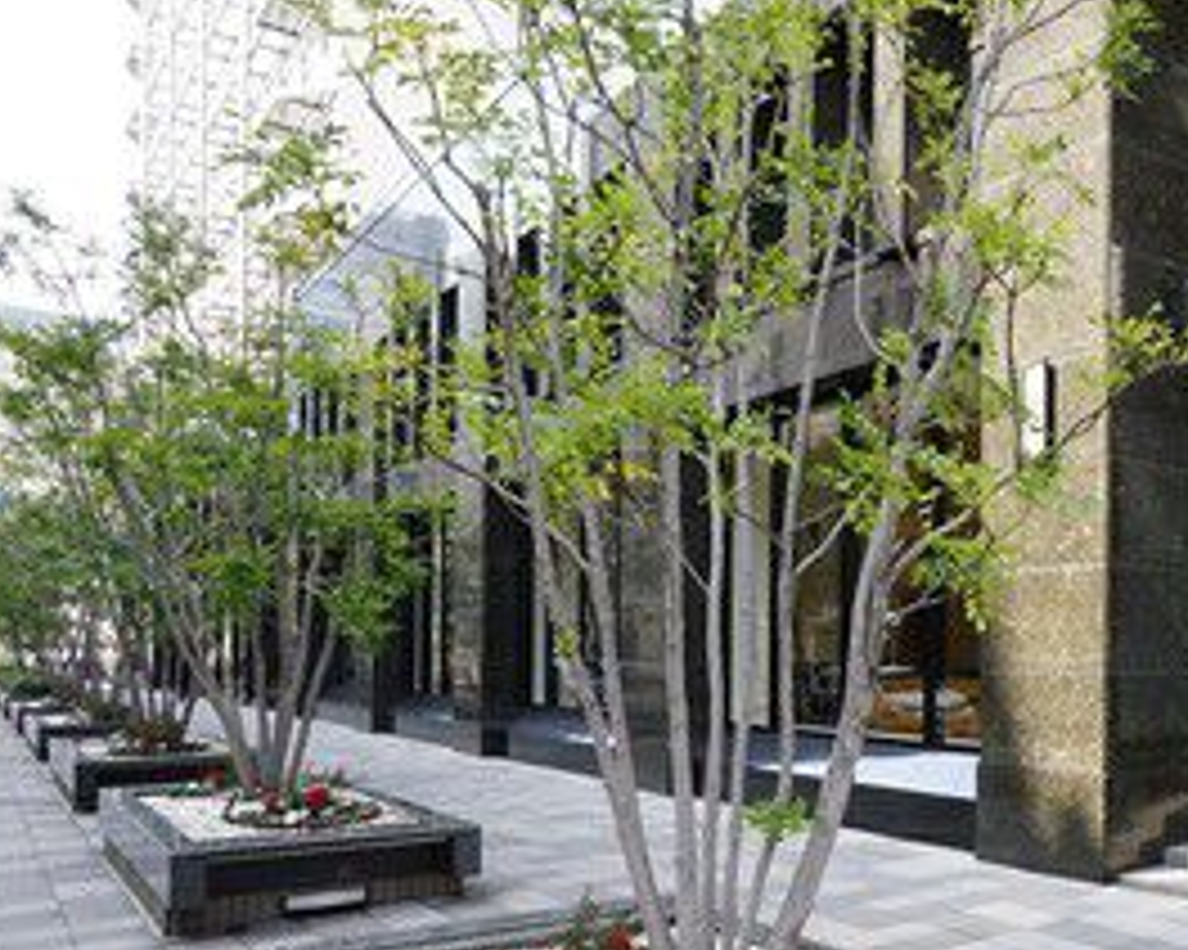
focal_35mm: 32
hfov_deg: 47.8
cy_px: 644
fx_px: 1125
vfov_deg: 45.0
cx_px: 1143
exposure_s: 1/60
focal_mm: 10
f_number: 11
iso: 320
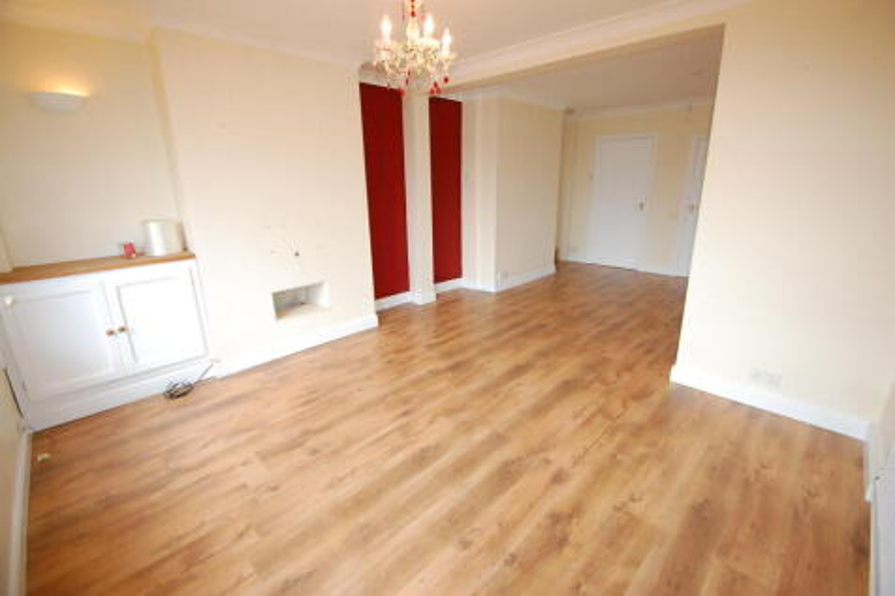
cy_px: 298
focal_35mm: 15
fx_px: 373
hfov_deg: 100.4
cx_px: 448
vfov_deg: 77.3
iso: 1600
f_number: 3.5
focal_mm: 10
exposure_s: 1/500
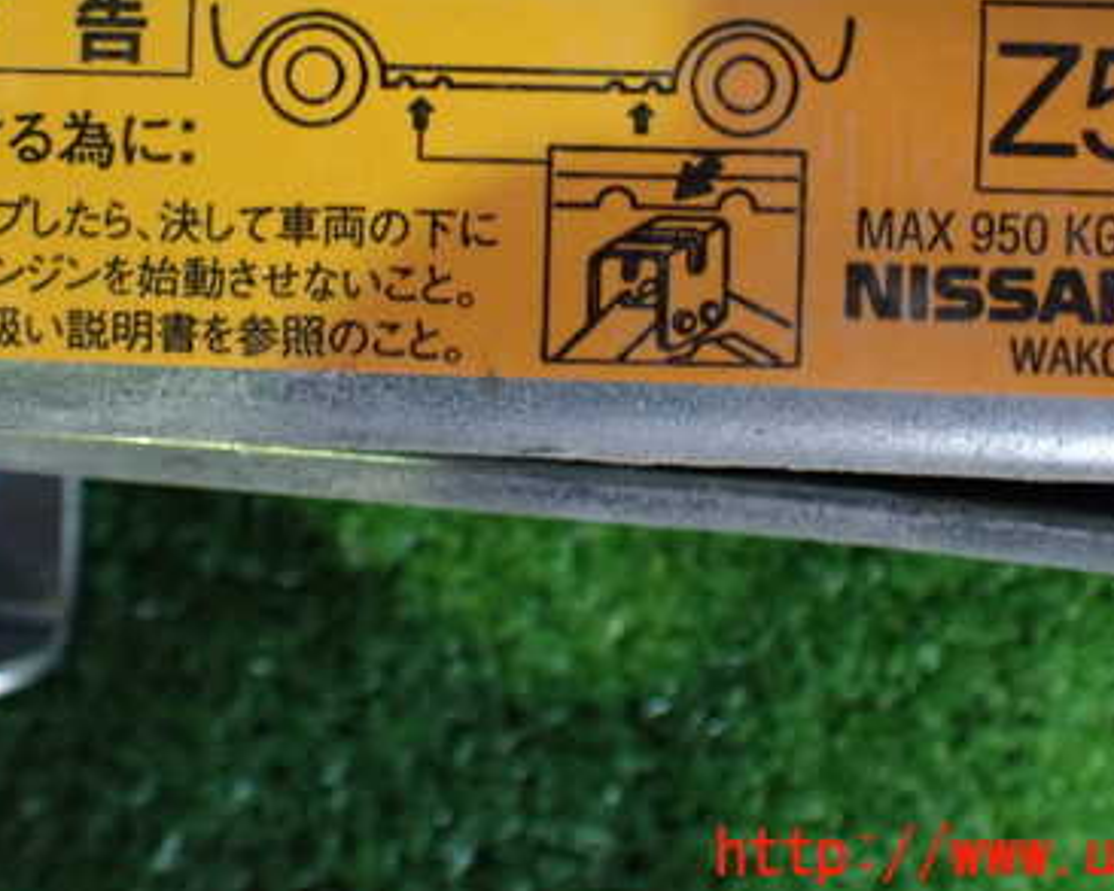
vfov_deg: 30.9
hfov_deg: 38.7
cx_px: 490
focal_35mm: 48
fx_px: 1583
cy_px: 210
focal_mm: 5.4
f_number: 2.3
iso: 800
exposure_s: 1/50
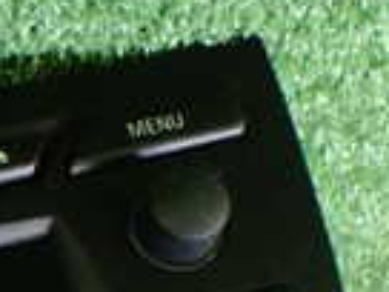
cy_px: 375
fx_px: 1483
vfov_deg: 11.0
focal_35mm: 132
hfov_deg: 13.2
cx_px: -343
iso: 800
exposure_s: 1/30
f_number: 2.3
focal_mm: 5.4
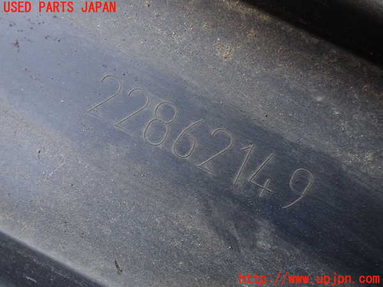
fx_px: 332
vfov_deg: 46.8
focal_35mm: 30
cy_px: 144
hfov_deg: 60.0
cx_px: 192
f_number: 2.3
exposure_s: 1/125
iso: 250
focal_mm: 5.4
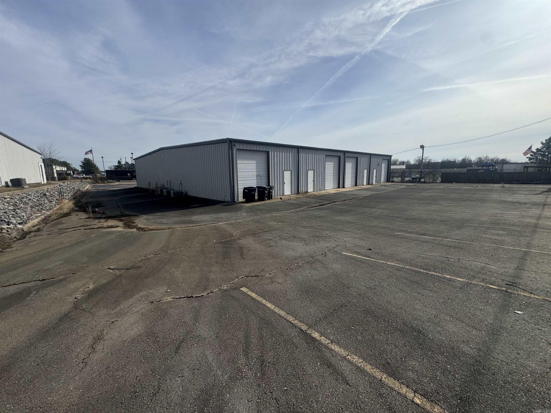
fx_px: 223
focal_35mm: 14
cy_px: 206
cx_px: 276
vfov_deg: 85.7
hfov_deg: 102.1
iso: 40
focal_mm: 2.22
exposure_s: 1/4367
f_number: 2.2
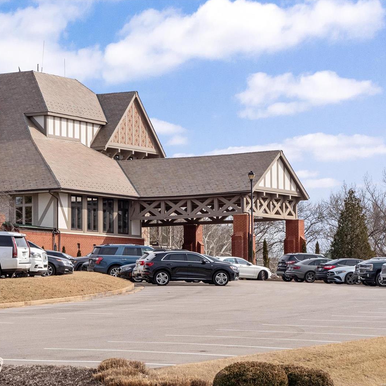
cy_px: 193
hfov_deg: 11.3
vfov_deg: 11.3
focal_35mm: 154
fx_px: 1943
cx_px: 100
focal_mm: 60
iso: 400
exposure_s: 1/2500
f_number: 6.3
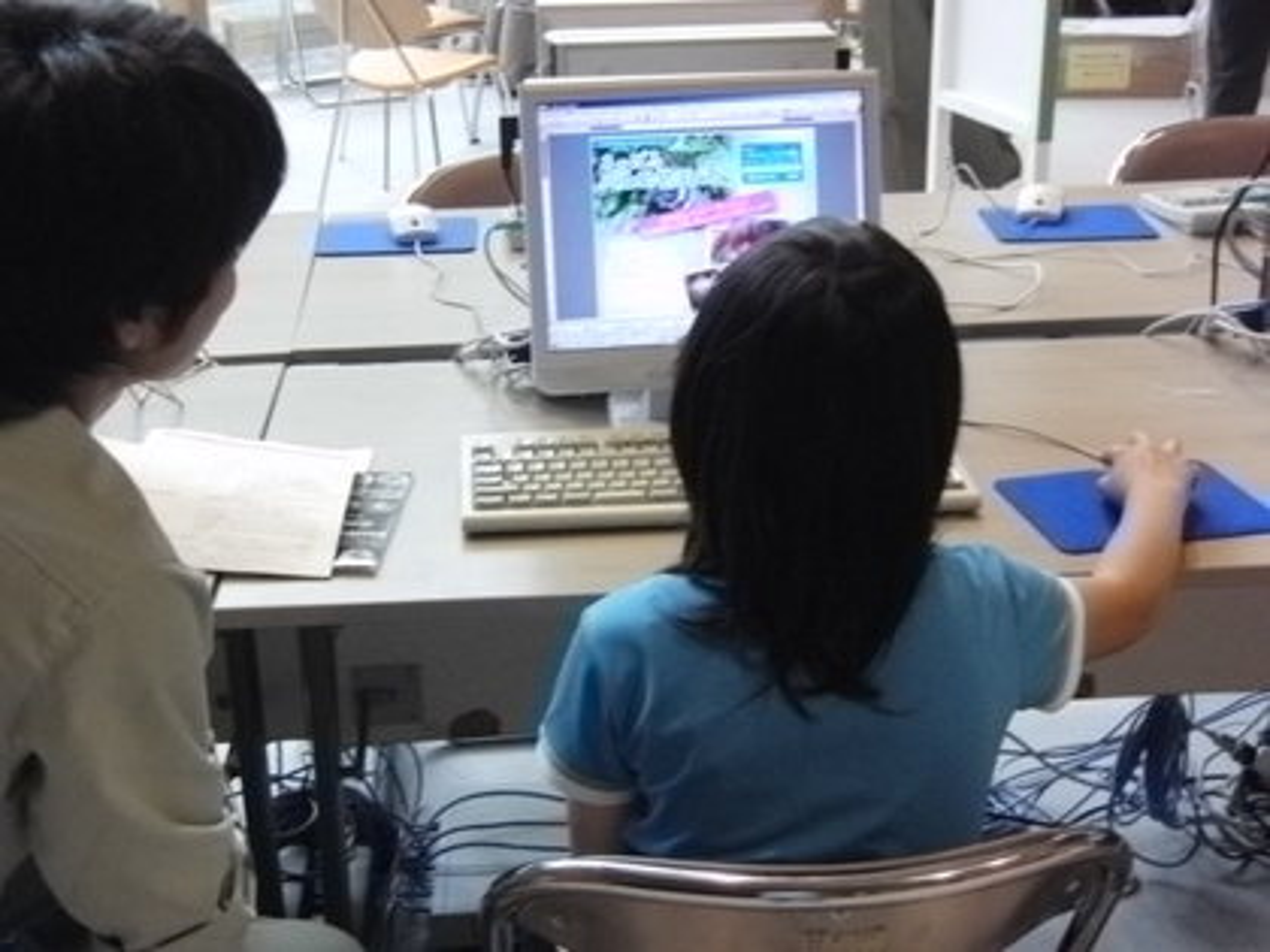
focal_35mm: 48
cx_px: 635
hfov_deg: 39.7
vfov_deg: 30.3
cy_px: 476
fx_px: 1761
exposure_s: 1/60
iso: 1000
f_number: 4
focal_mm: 8.4
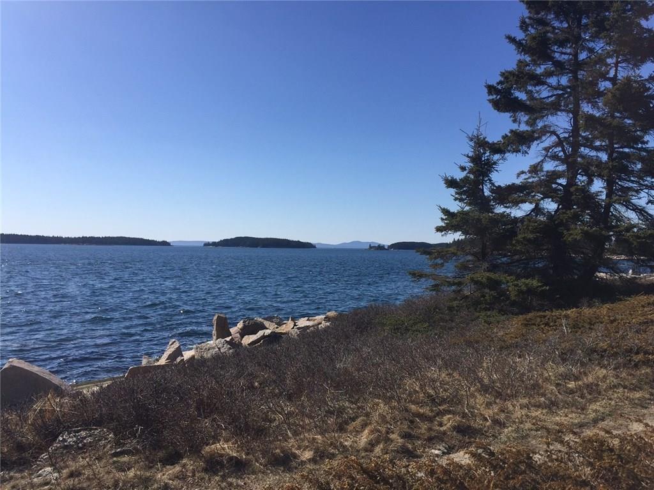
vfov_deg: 48.2
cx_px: 327
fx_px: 548
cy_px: 245
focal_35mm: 29
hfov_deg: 61.7
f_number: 2.2
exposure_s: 1/3300
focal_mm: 4.15
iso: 32
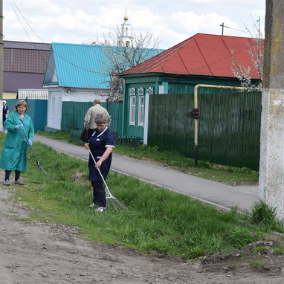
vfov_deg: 18.7
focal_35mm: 93
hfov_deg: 18.7
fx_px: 863
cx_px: 141
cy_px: 143
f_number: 8
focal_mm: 48
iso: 200
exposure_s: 1/250
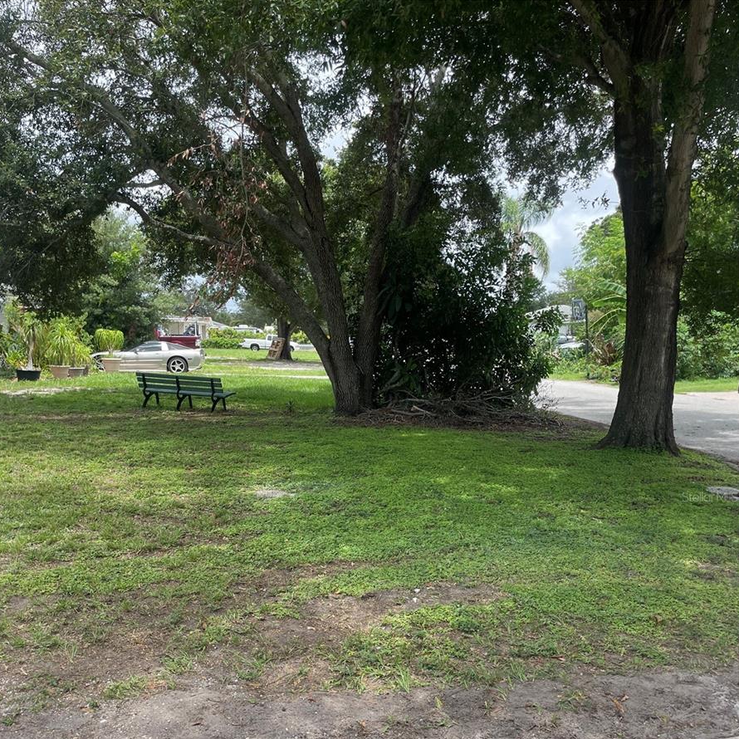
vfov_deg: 51.5
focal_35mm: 31
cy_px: 497
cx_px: 367
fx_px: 749
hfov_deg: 52.5
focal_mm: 4.2
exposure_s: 1/1435
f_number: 1.6
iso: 32
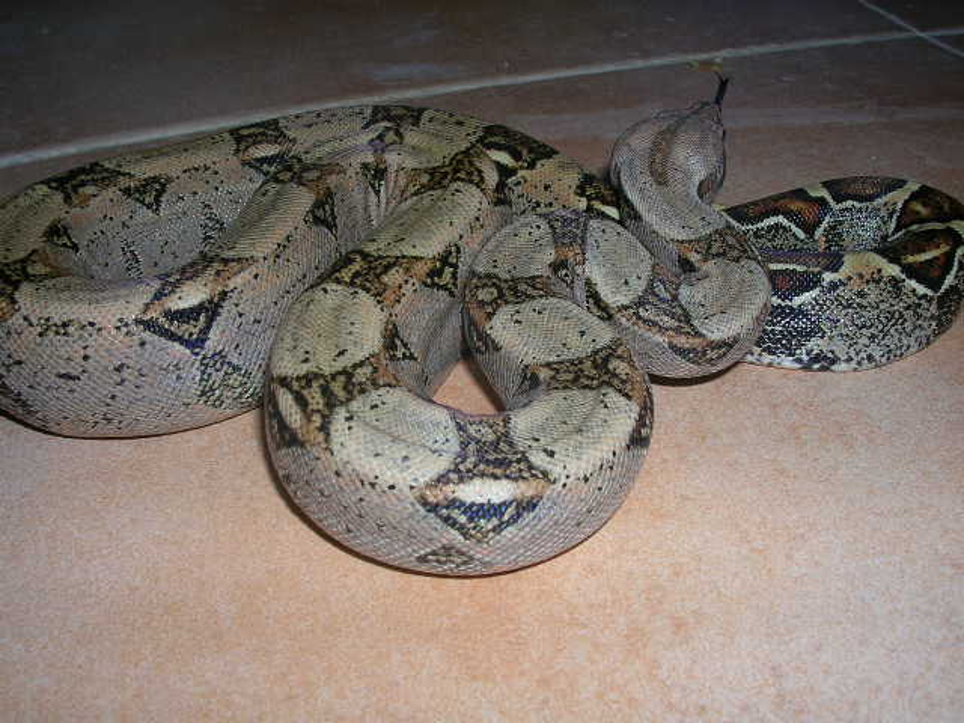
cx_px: 482
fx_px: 1058
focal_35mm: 38
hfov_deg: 49.0
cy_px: 362
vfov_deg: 37.7
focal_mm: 5.8
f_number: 5.6
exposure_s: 1/60.1
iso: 50
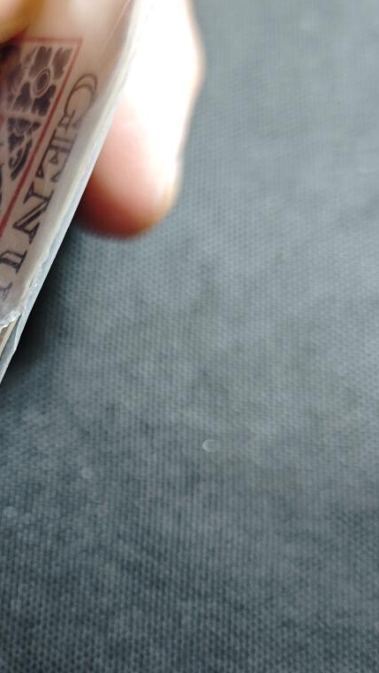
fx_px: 858
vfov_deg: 42.2
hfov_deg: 23.6
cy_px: 459
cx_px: -24
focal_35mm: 48
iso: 320
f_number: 1.6
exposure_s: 1/50
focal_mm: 5.84
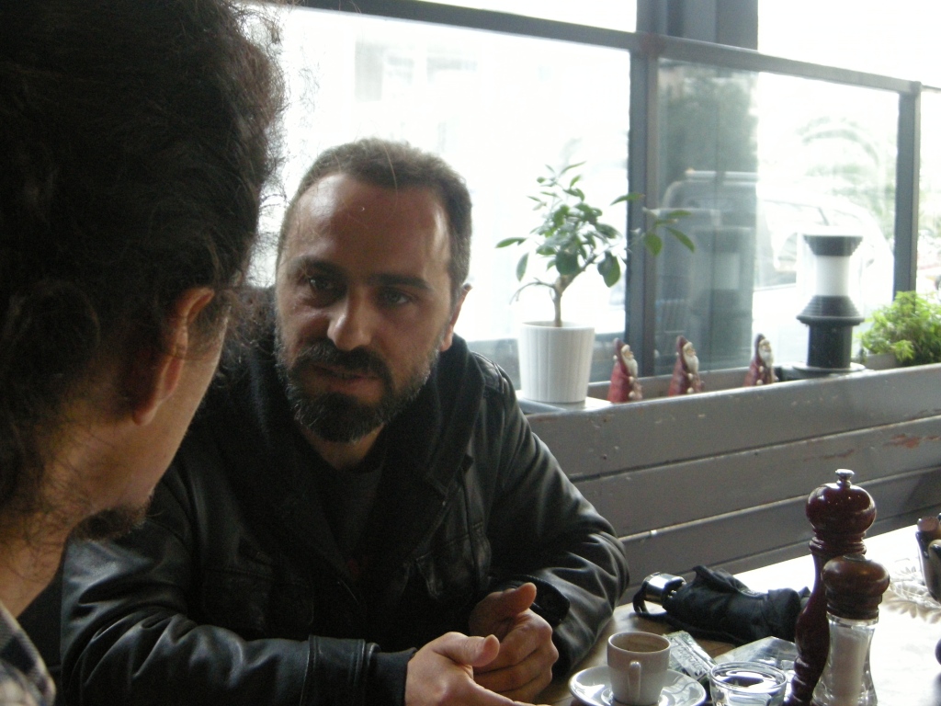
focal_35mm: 35
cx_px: 470
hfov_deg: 52.6
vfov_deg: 40.7
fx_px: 951
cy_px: 353
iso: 400
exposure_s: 1/62.8
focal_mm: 7.5
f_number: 2.7
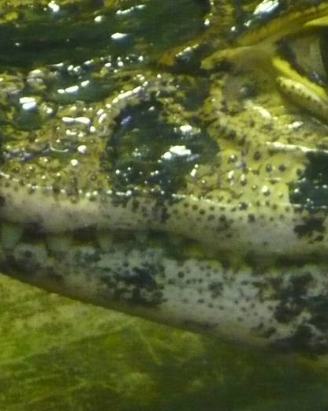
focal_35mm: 300
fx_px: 3645
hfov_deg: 5.1
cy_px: 215
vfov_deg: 6.5
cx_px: 327
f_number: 5.1
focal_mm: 16.5
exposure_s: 1/8
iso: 800
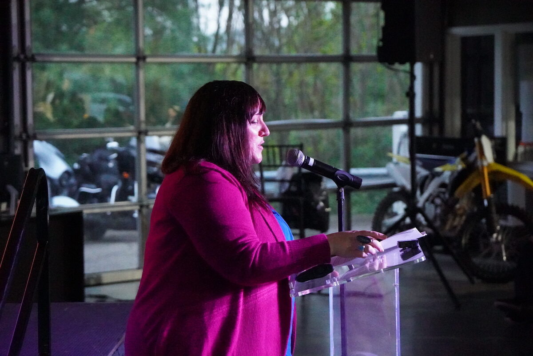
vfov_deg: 13.0
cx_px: 266
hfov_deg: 19.5
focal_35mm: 105
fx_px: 1554
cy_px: 178
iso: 20000
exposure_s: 1/400
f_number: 4
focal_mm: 70
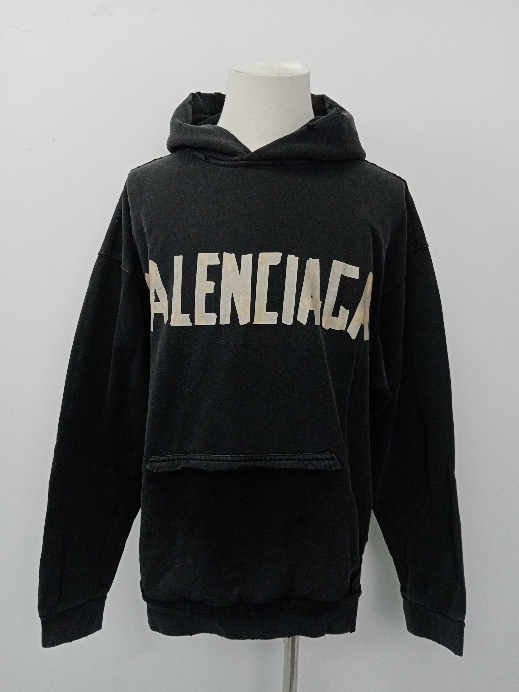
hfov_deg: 53.1
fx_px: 520
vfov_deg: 67.3
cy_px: 346
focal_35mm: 26
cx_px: 260
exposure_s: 1/120
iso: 181
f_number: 1.8
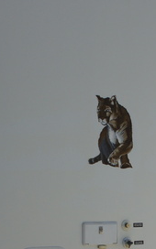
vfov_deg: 15.3
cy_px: 232
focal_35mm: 135
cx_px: 128
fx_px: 918
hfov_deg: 9.7
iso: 100
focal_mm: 24
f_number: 9
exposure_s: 1/160
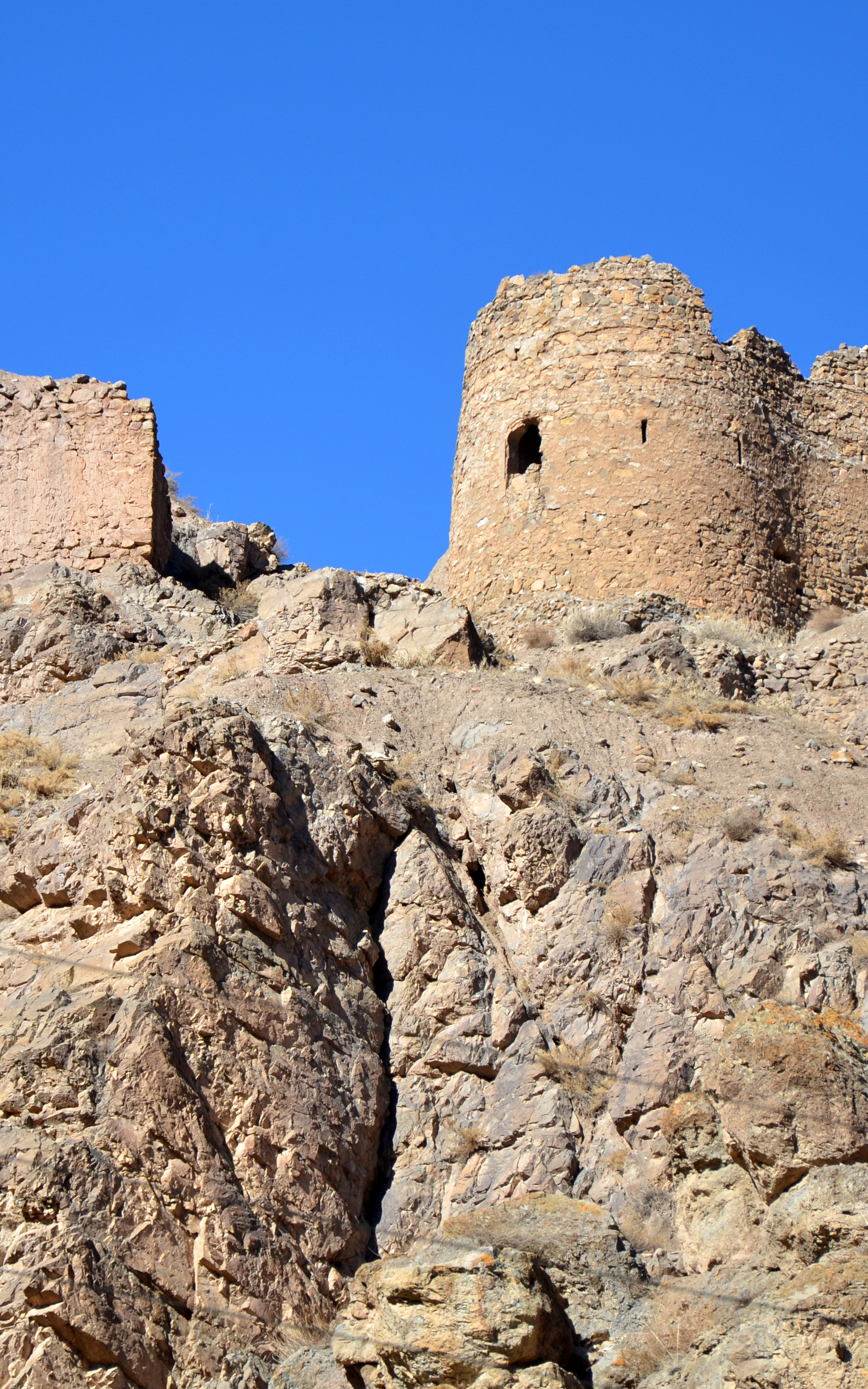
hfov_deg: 5.4
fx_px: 9190
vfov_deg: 8.6
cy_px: 694
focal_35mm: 243
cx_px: 324
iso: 200
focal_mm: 105
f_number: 6.3
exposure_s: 1/640
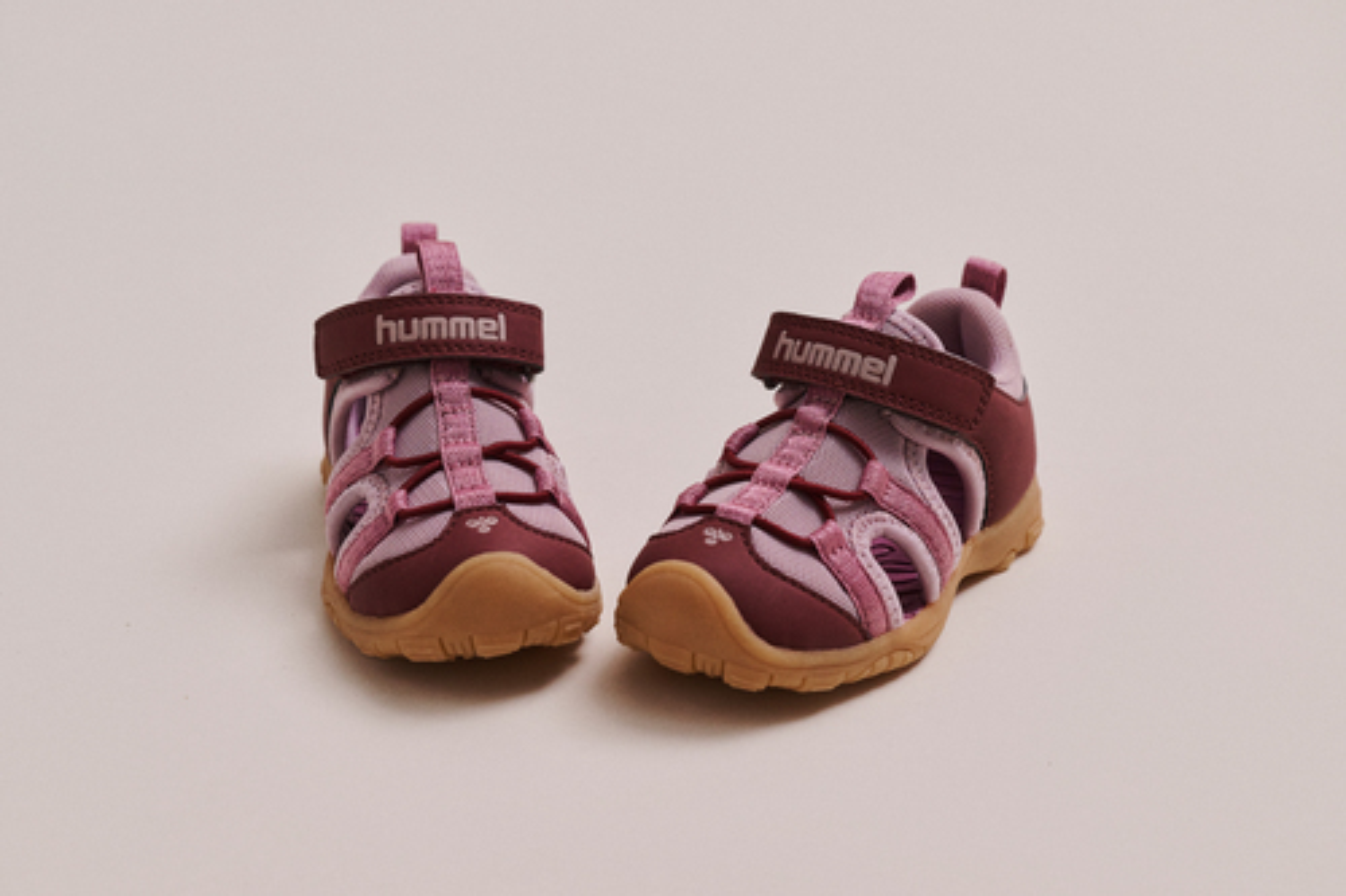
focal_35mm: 70
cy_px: 448
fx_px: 2616
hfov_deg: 28.9
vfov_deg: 19.4
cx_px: 673
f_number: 7.1
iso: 1000
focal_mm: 70
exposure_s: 1/250
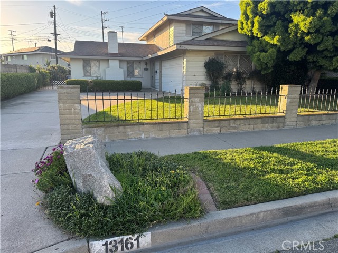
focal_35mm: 24
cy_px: 126
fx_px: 234
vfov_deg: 56.8
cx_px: 169
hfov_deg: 71.6
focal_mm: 6.76
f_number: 1.78
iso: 80
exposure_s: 1/723
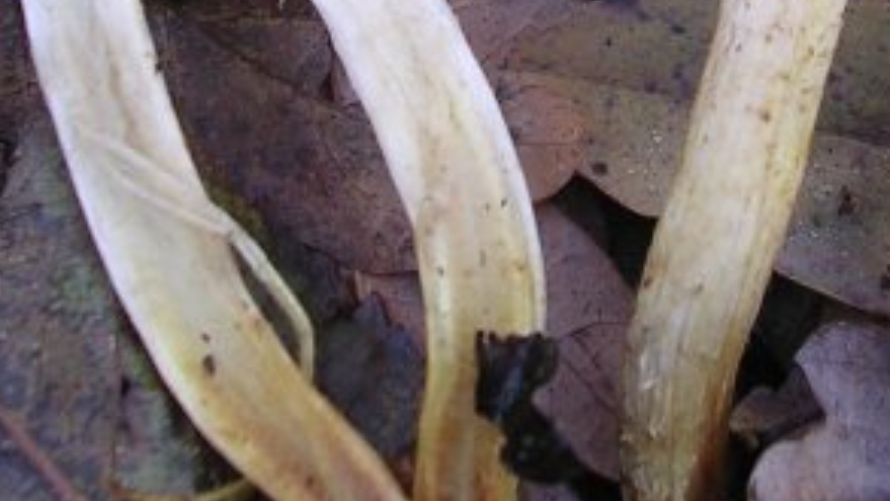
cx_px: 620
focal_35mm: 113
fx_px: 2667
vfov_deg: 10.6
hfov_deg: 18.9
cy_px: -58
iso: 100
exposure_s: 1/25.8
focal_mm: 5.8
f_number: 2.8
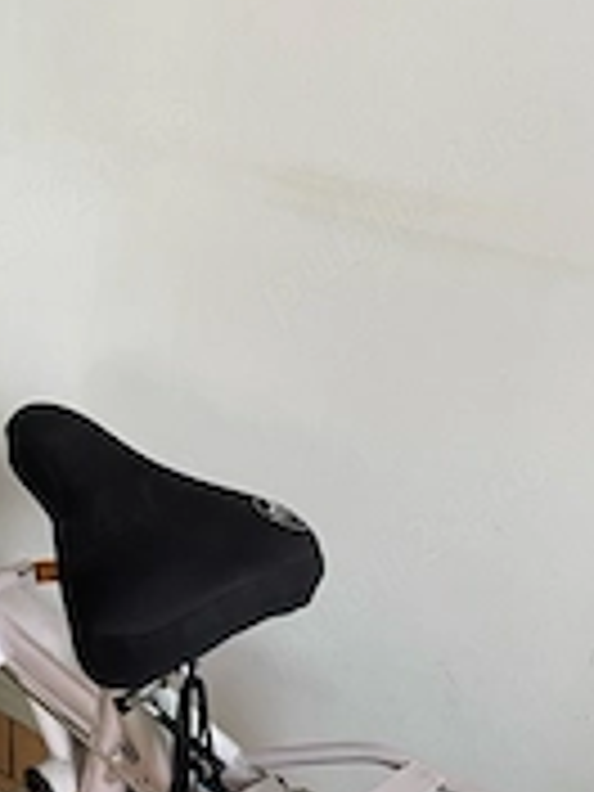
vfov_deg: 32.0
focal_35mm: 59
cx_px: 144
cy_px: 612
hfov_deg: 24.5
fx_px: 1350
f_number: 1.6
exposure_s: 1/78
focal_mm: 4.2
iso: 125
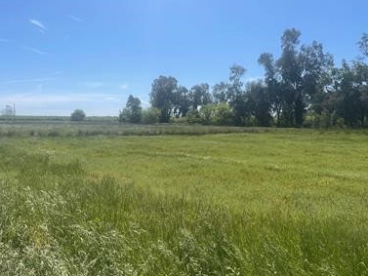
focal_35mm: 31
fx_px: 330
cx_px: 150
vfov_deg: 45.5
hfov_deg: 57.9
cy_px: 140
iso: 32
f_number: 1.6
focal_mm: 5.1
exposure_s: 1/5128
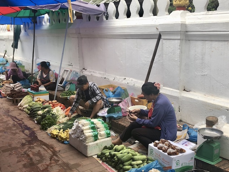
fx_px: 265
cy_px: 93
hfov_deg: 46.8
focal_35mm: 40
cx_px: 113
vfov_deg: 36.0
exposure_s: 1/120
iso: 25
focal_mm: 4
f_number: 1.8
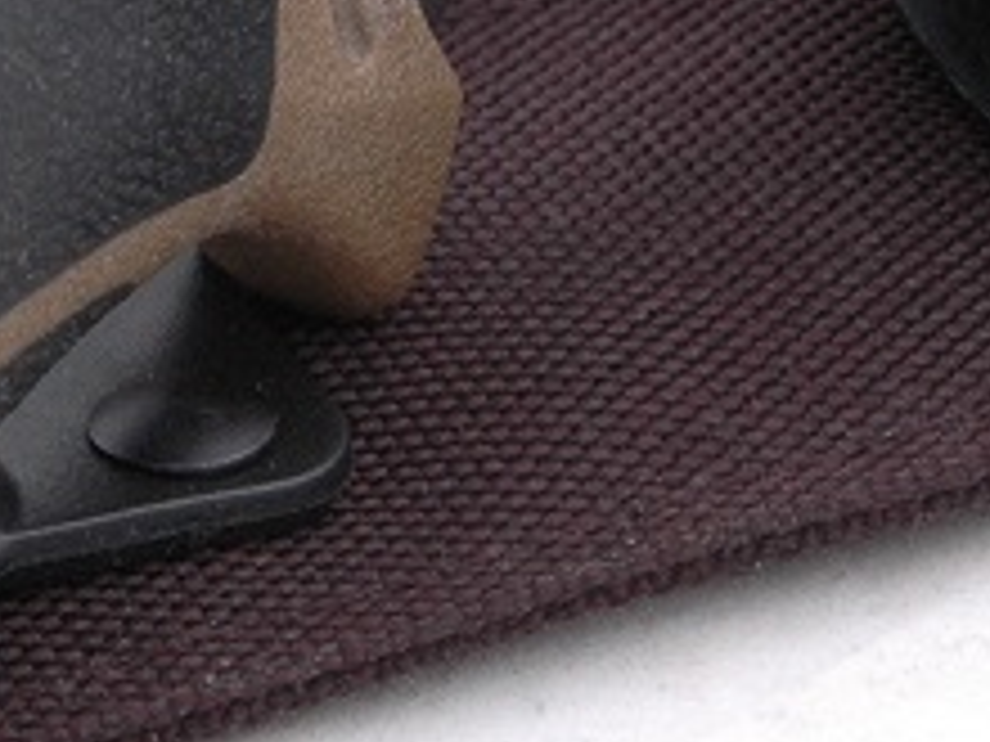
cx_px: -61
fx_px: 12298
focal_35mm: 430
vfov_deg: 3.5
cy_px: 31
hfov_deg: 4.6
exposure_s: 1/200
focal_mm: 66
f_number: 10
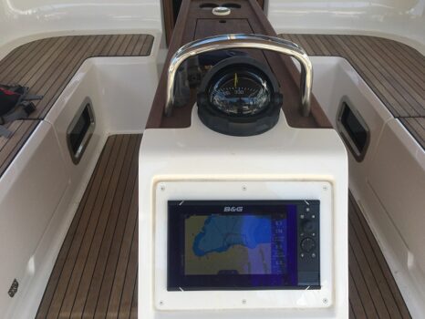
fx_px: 356
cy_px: 160
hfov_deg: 61.6
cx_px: 212
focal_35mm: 29
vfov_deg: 48.3
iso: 25
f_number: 2.2
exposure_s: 1/484
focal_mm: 4.15
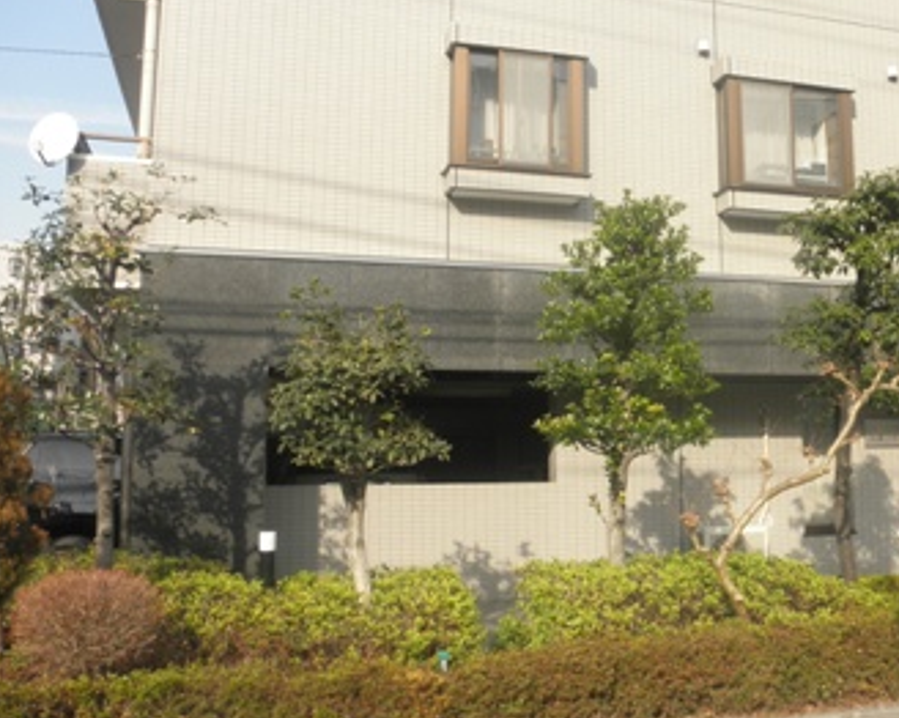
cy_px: 323
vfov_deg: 37.3
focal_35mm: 40
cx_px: 625
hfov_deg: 44.9
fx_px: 1064
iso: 64
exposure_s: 1/400
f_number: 3
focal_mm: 5
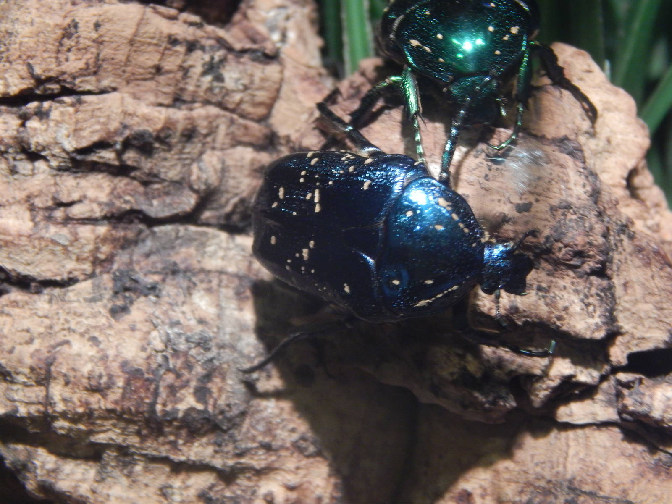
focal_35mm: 234
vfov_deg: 6.4
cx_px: 336
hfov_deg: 8.5
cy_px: 252
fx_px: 4543
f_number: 5.6
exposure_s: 1/20
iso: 400
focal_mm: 41.7
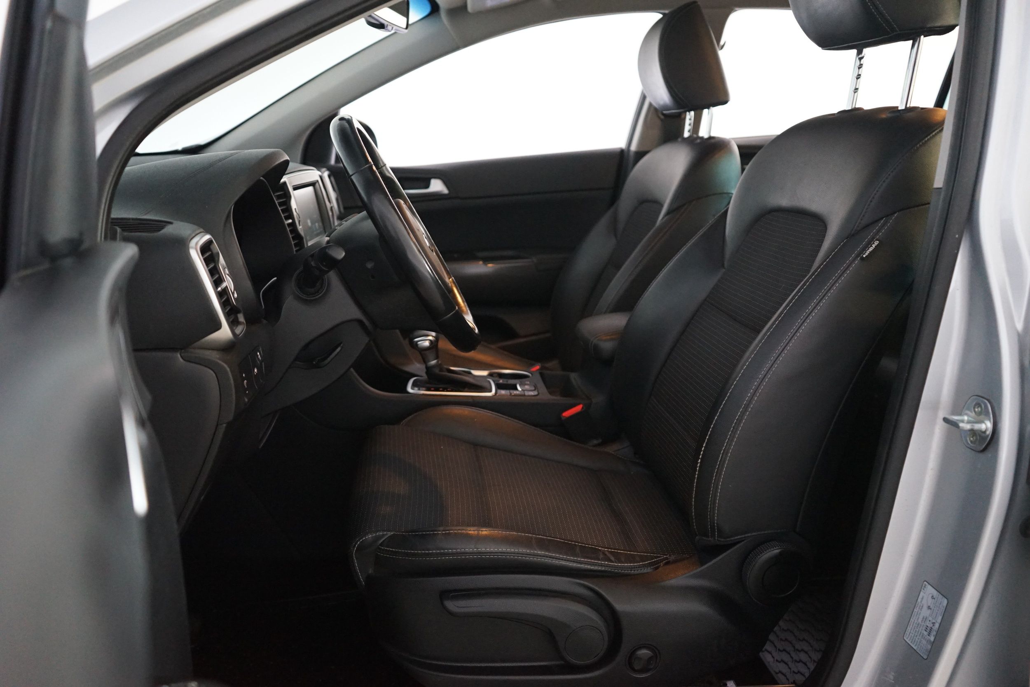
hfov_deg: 63.7
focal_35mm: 29
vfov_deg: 45.0
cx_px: 515
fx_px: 830
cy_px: 344
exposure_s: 1/20
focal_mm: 29
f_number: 3.5
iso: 4000
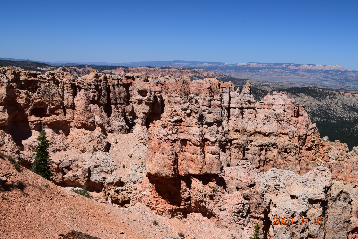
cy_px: 120
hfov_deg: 45.0
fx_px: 433
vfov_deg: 30.8
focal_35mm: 44
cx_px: 179
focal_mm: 29
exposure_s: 1/500
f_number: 11
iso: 200
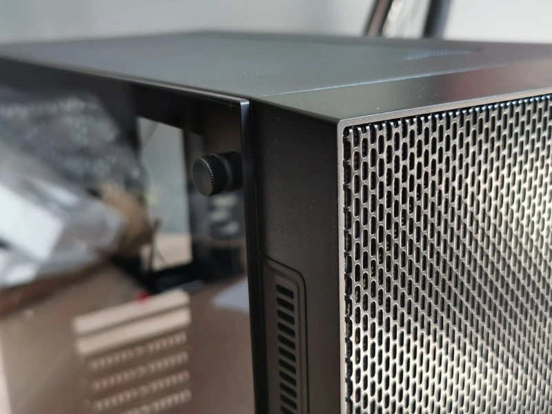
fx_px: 686
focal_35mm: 43
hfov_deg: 43.9
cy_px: 207
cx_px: 276
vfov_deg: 33.6
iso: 125
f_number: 1.6
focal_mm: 5.56
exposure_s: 1/100
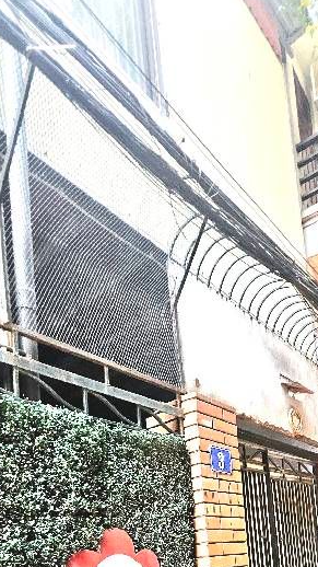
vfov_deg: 56.0
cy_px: 537
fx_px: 420
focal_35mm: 28
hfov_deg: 40.5
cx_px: 229
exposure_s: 1/50.3
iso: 80
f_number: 2.2
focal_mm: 1.74
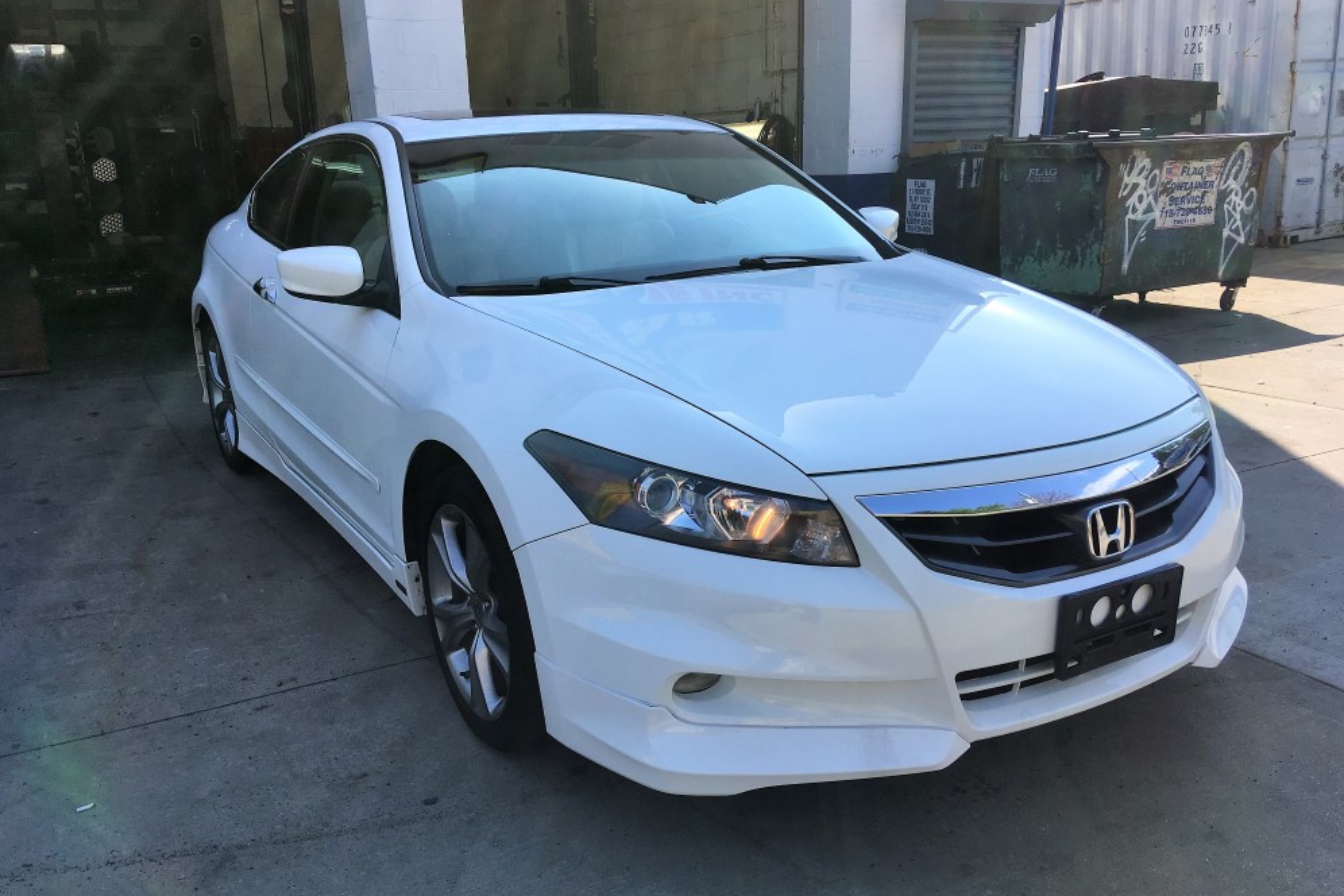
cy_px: 482
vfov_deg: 42.3
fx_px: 1157
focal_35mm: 31
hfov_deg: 60.3
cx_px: 665
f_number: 2.2
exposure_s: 1/818
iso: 25
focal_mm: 4.15
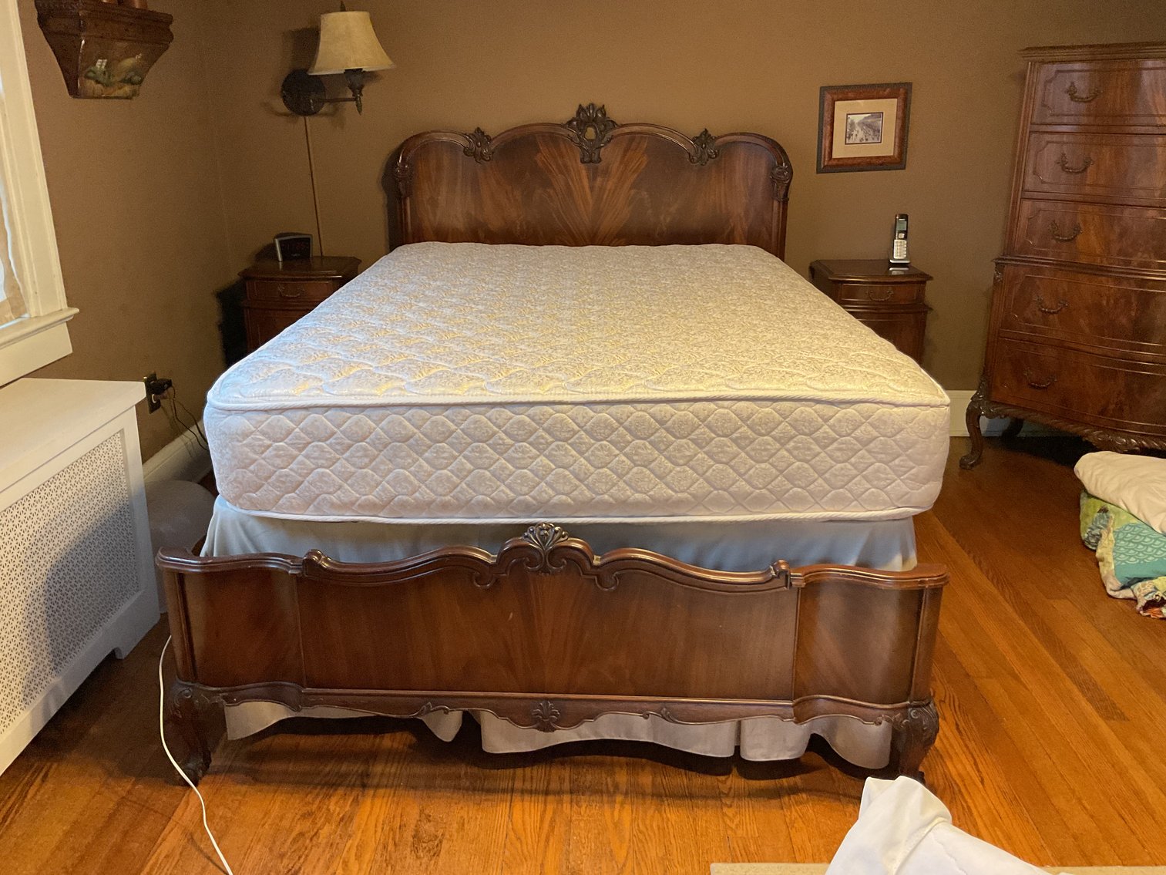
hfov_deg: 61.7
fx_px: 977
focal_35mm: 29
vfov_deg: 48.2
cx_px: 583
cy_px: 438
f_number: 1.8
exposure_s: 1/60
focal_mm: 3
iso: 200
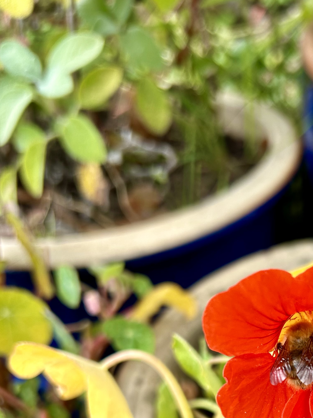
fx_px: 627
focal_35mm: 52
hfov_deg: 26.7
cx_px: 305
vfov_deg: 33.8
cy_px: 411
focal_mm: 5.7
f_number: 1.5
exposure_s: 1/808
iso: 50
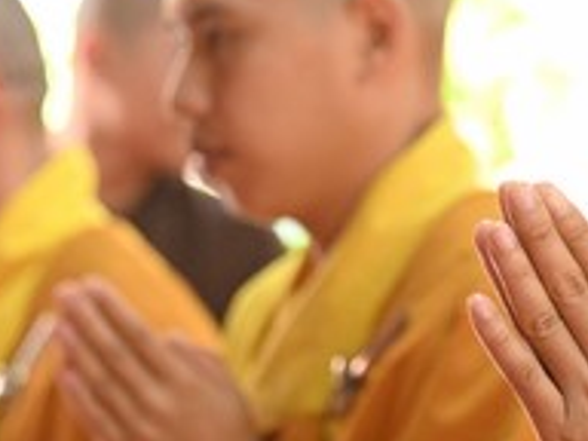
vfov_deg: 4.3
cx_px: 459
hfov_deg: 5.8
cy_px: 175
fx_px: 5809
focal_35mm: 342
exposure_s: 1/320
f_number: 4
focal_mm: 105
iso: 4000
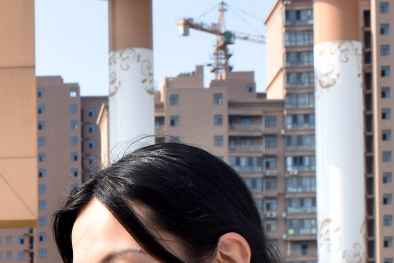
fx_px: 1379
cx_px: -266
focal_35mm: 126
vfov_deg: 10.4
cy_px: 419
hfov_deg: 14.7
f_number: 9
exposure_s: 1/125
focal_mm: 22
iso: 100
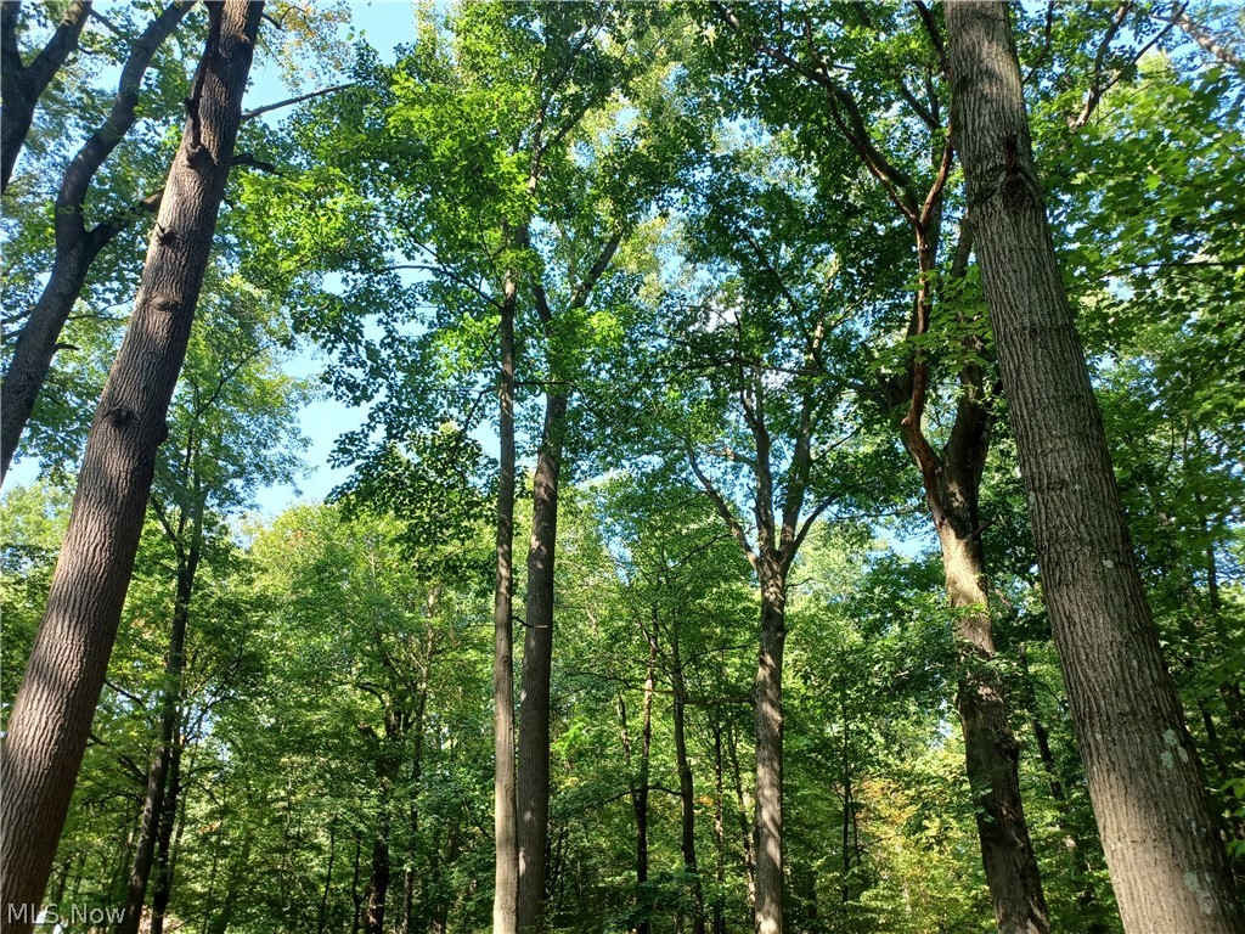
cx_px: 622
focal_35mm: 25
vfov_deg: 54.9
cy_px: 467
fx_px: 899
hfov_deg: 69.4
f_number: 1.8
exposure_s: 1/60
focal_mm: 4.6
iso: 40
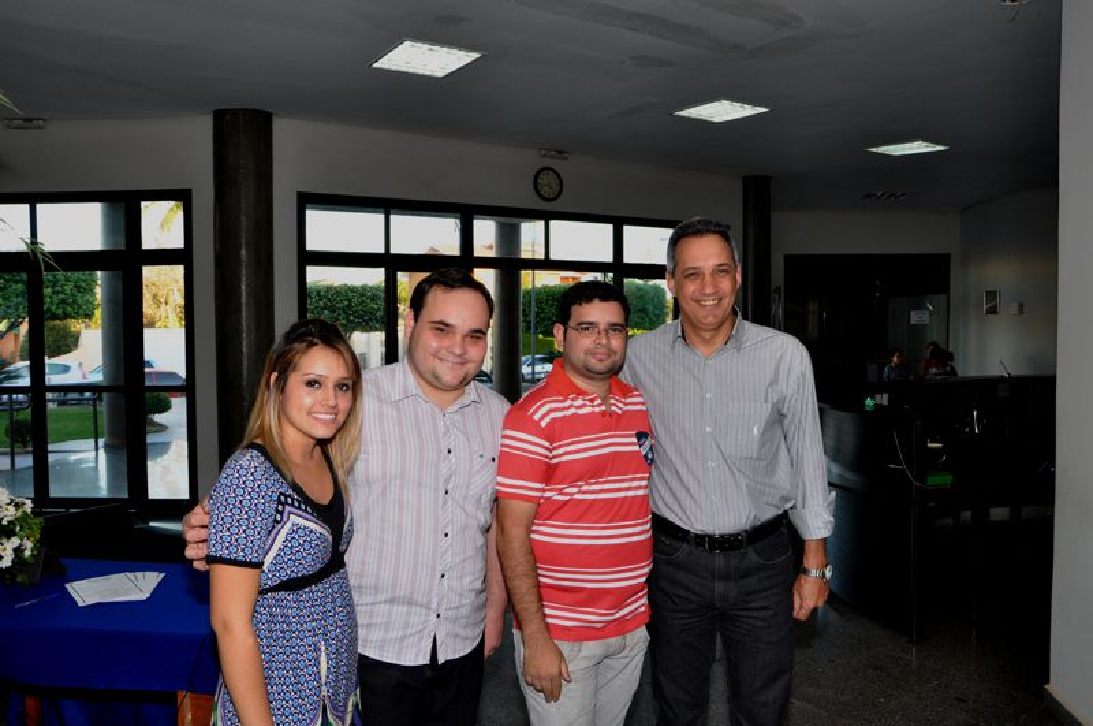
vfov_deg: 47.8
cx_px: 546
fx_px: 819
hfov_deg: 67.5
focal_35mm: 27
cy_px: 363
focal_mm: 18
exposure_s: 1/60
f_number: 6.3
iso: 400
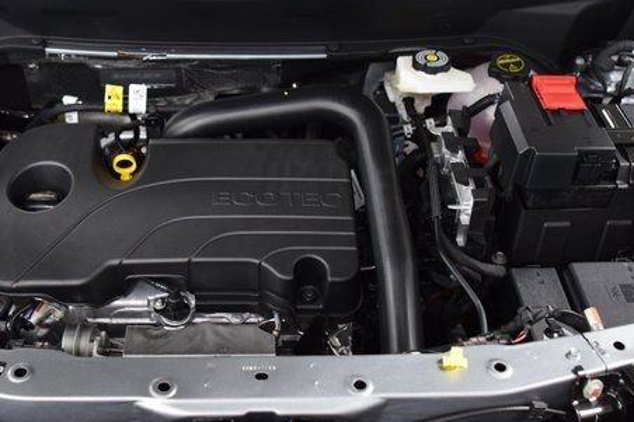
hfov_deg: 38.8
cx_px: 258
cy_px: 200
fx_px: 898
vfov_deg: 26.5
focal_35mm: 51
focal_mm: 24
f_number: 2.8
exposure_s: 1/60
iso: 1600
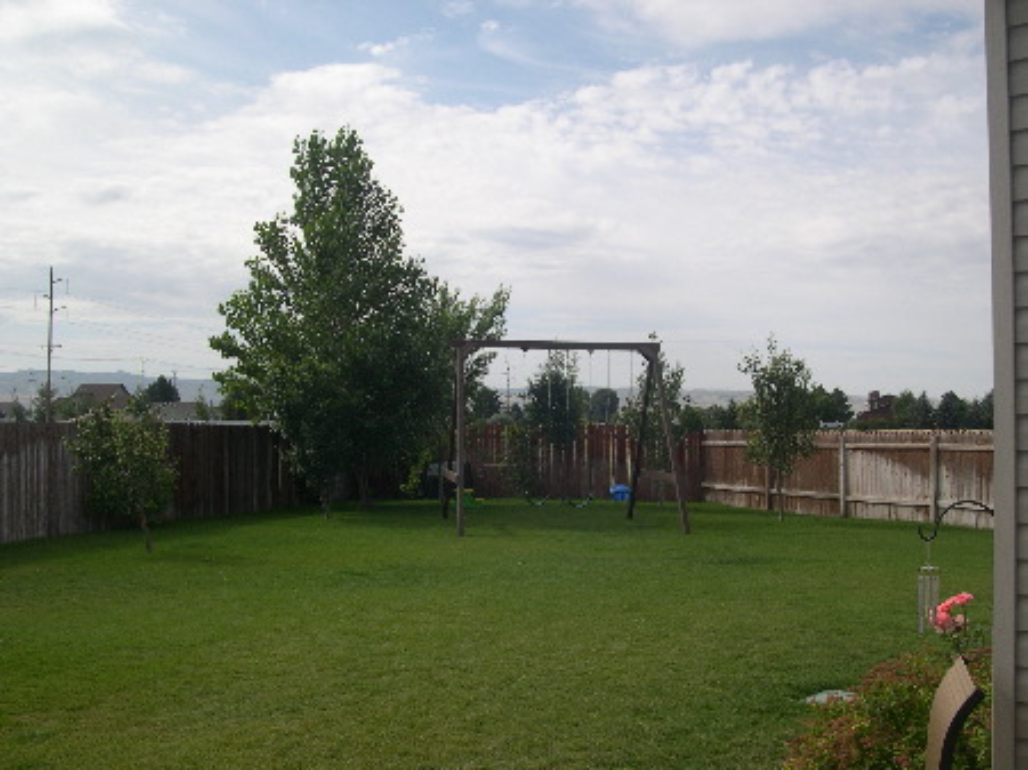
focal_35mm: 38
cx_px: 514
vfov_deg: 37.7
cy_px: 385
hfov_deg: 49.0
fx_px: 1128
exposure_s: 1/203
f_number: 7.6
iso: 100
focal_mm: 8
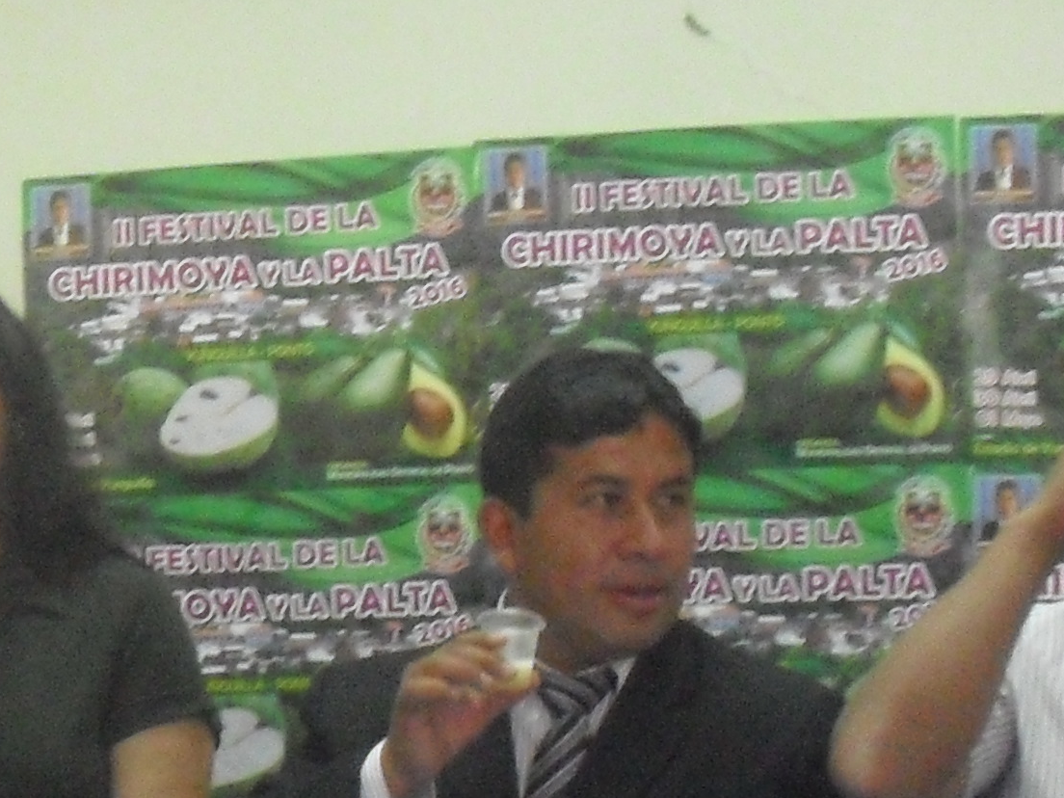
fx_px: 3658
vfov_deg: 12.4
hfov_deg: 16.1
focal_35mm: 119
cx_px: -55
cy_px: 723
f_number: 3.1
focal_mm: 6.3
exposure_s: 1/60
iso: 800
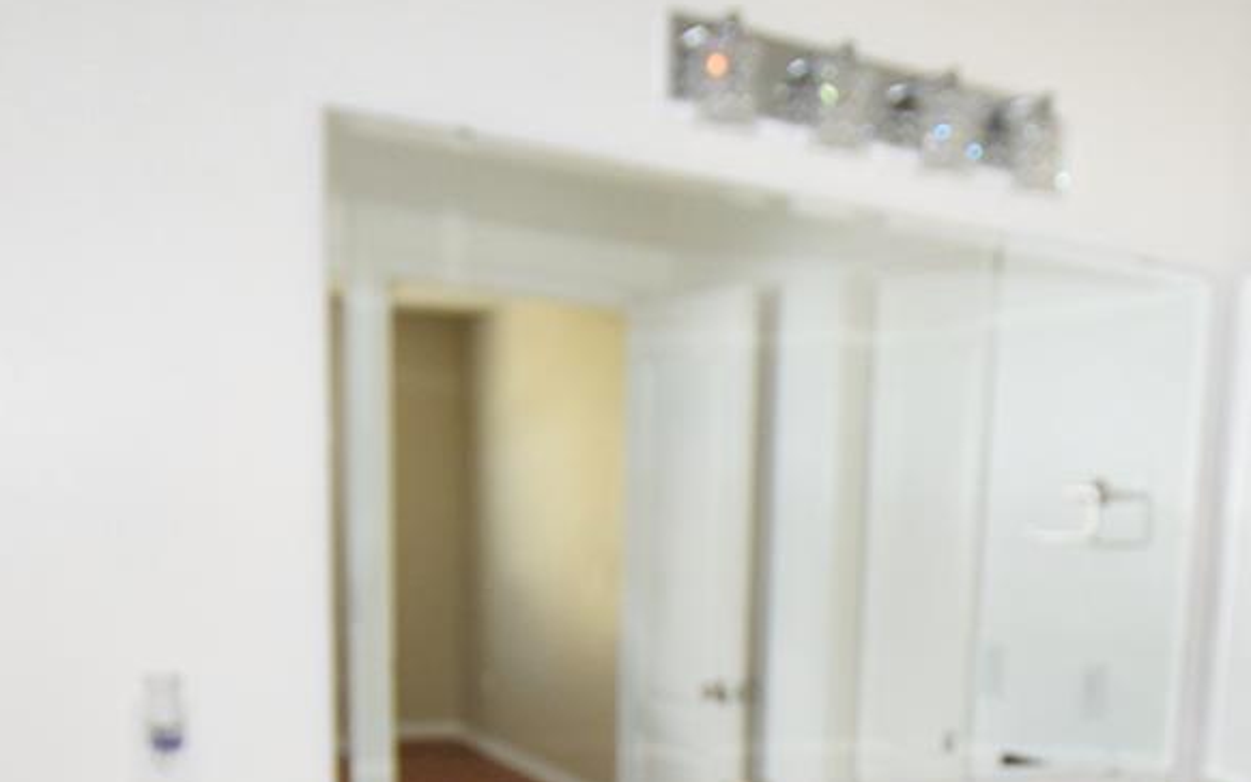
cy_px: 823
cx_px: 993
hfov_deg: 44.9
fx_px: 1432
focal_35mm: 42
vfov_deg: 28.3
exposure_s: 1/80
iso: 800
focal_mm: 10
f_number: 4.5
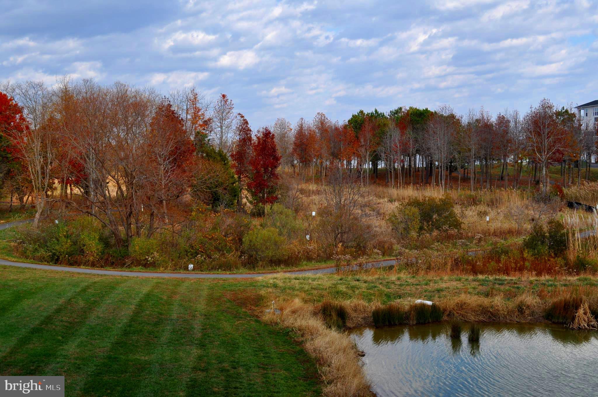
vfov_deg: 28.0
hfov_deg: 41.2
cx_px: 299
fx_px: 796
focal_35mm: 48
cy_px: 198
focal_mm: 32
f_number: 9
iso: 200
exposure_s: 1/320
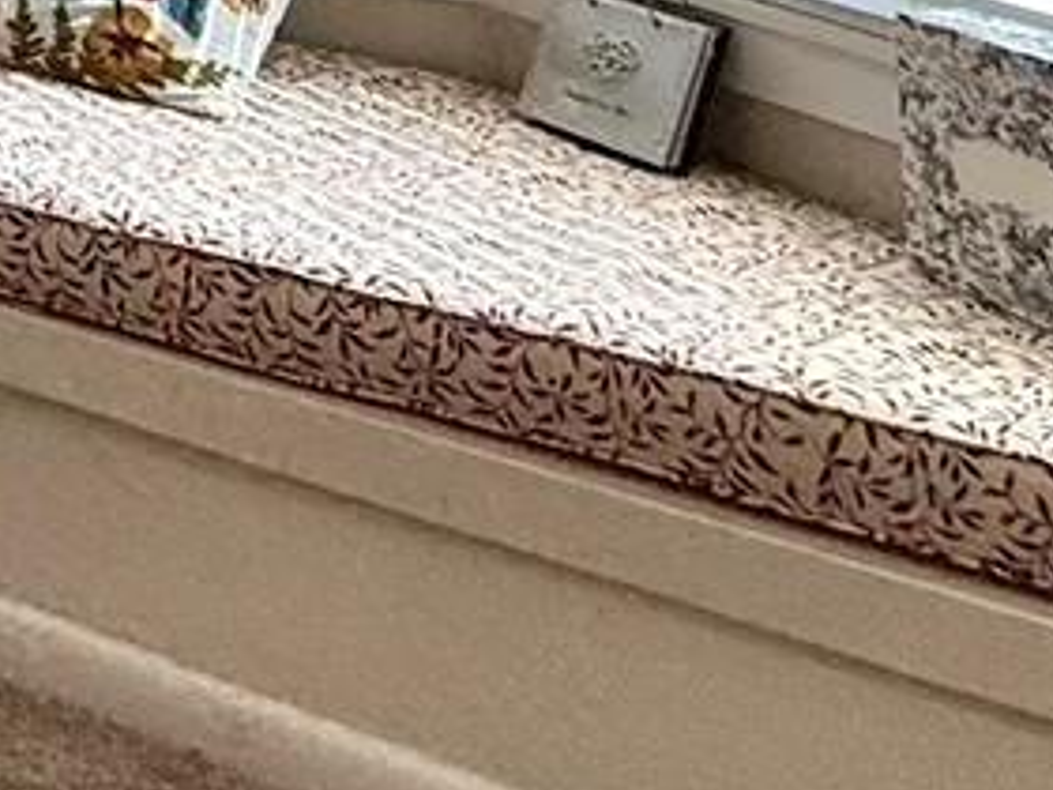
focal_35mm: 80
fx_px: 2434
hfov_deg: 17.3
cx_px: -1087
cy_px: -771
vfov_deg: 15.1
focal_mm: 2.22
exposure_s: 1/145
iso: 50
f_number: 2.2
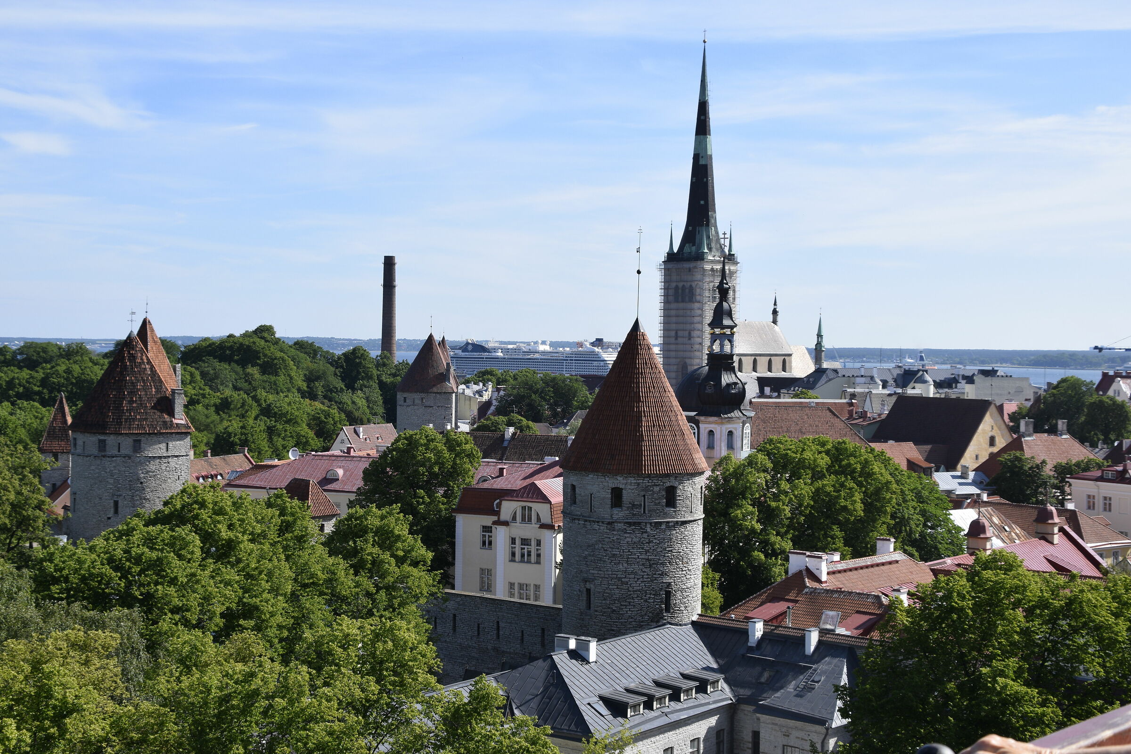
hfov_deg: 38.9
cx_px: 566
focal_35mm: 51
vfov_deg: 26.5
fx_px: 1602
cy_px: 377
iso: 200
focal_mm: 34
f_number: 10
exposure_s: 1/400
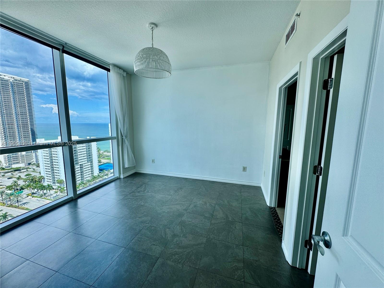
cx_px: 192
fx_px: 155
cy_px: 144
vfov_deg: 85.7
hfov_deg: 102.1
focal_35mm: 14
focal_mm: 2.22
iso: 40
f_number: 2.2
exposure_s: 1/269
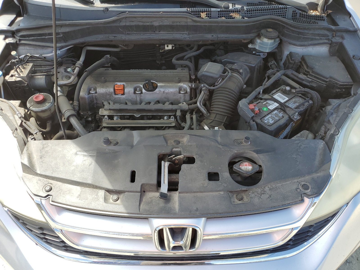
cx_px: 180
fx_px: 270
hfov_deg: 67.3
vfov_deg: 53.1
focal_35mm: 26
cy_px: 135
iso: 50
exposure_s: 1/667
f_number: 1.5
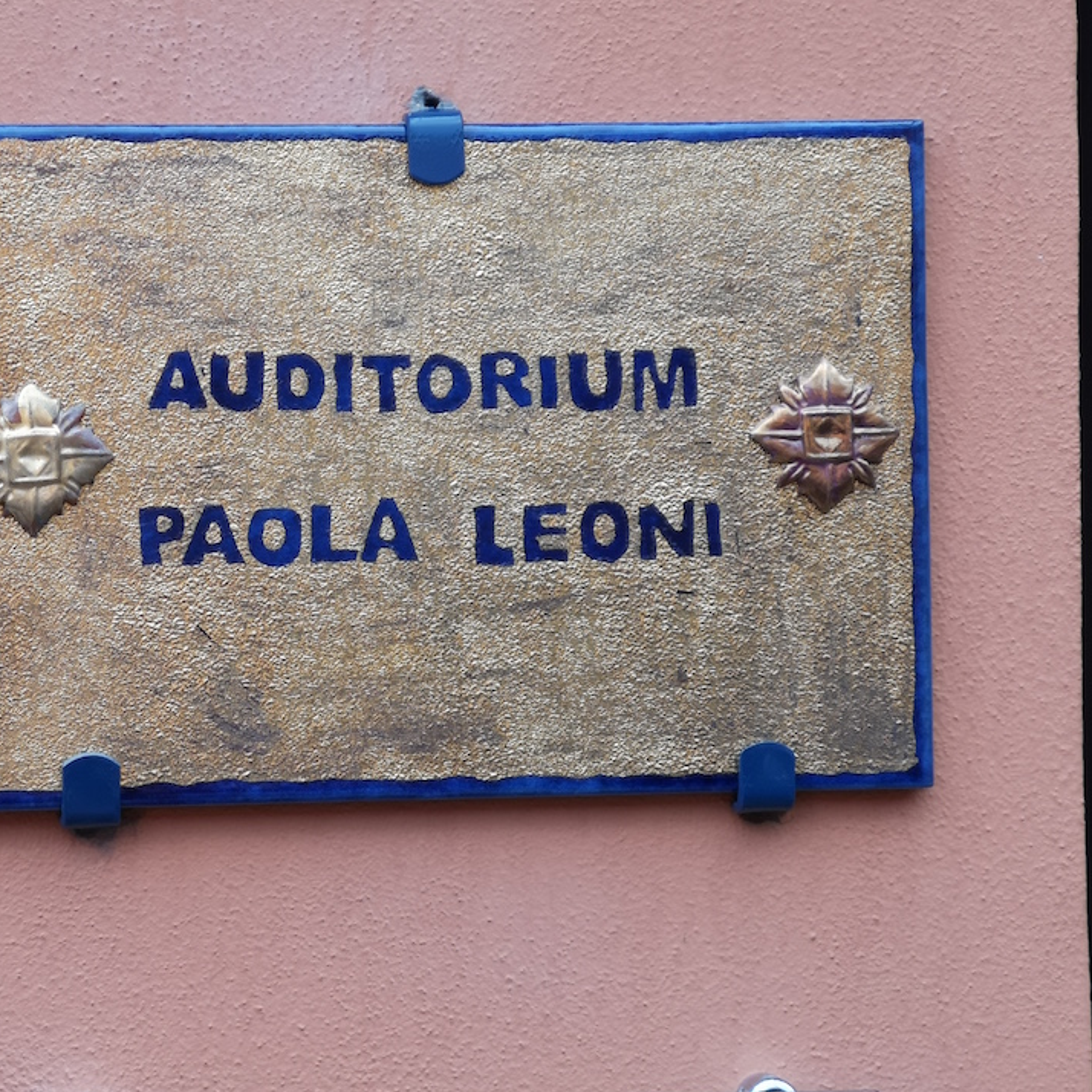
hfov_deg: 12.6
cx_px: 456
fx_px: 4961
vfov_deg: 12.6
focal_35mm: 139
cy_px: 548
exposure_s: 1/120
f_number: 2.4
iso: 80
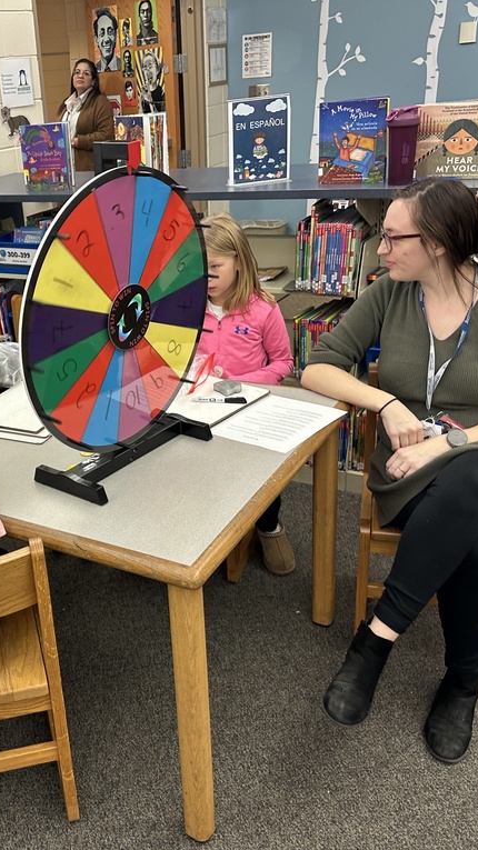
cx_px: 62
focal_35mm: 35
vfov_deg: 56.6
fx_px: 789
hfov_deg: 32.3
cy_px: 426
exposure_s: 1/60
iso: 160
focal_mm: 6.86
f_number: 1.78
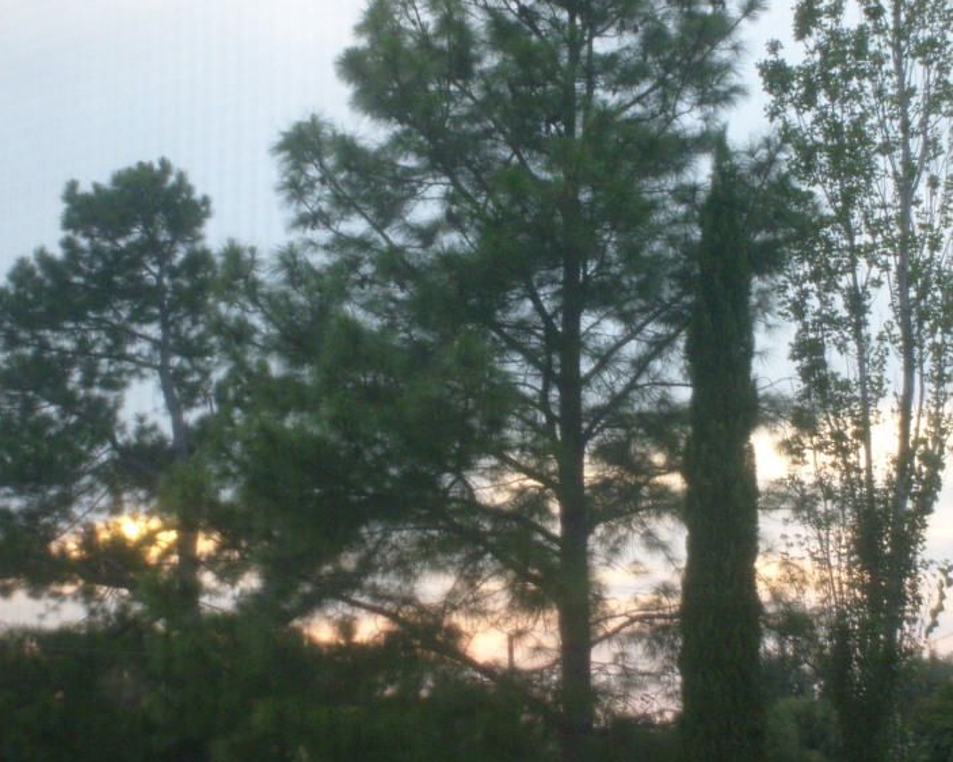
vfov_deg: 17.1
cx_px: 530
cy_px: 372
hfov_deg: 21.3
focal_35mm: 90
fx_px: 2538
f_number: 4.2
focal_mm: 13.7
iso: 160
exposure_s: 1/90
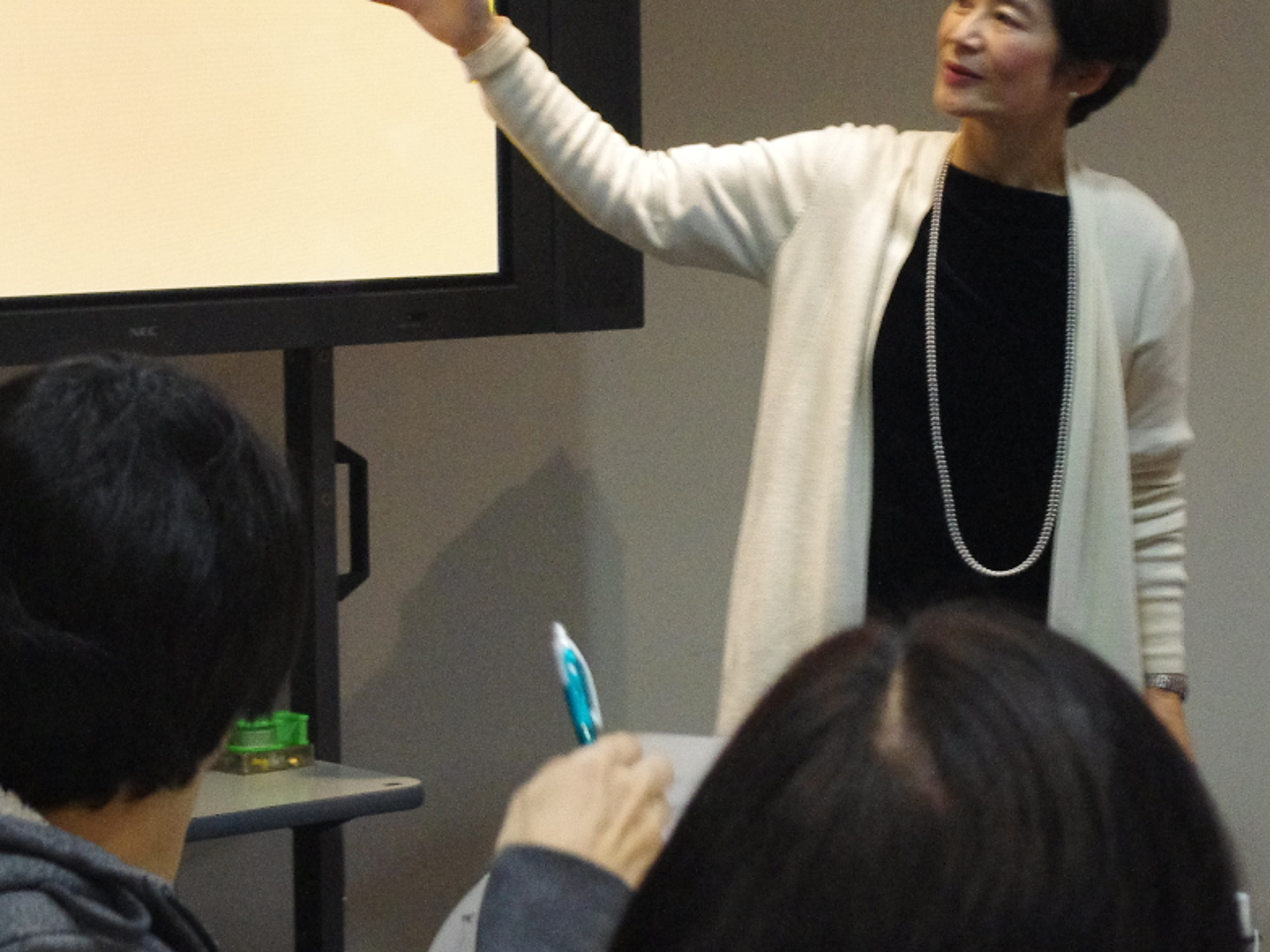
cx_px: 663
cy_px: 214
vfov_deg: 12.2
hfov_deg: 16.3
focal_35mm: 121
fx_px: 4439
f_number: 5.6
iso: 3200
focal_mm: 37.5
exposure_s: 1/60
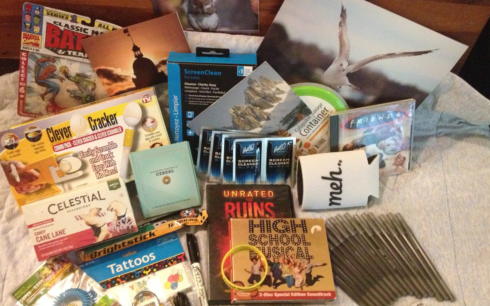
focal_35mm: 42
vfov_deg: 30.5
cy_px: 169
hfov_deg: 47.2
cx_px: 230
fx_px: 561
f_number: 2.4
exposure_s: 1/15
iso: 640
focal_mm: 4.28
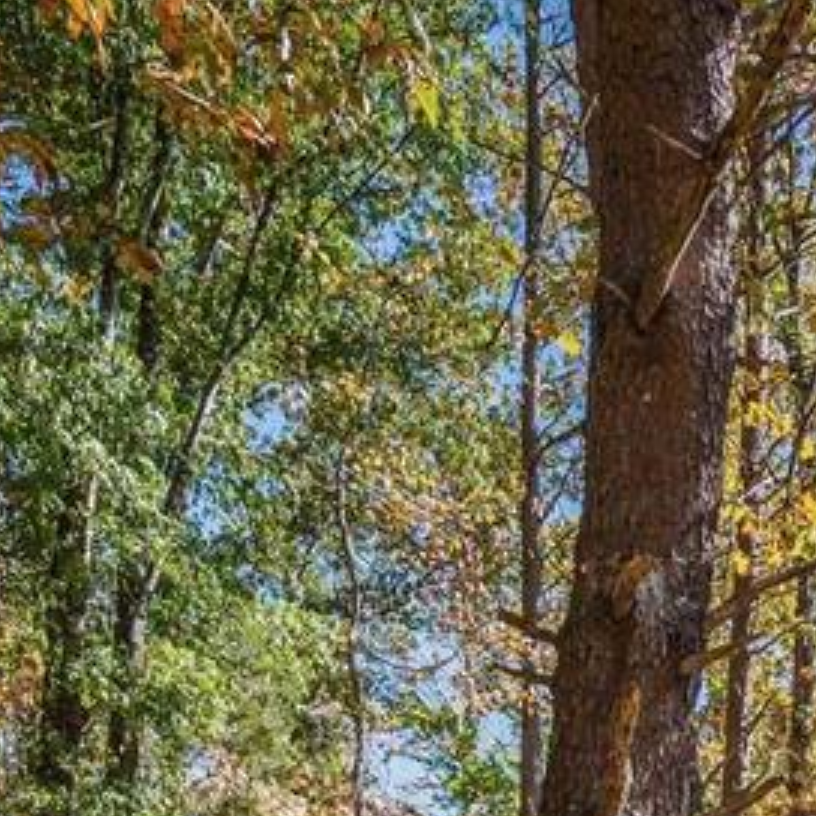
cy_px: 1146
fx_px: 1680
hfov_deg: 24.0
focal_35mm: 63
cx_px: 1062
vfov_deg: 23.2
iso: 400
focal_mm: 14
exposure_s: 1/2000
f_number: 4
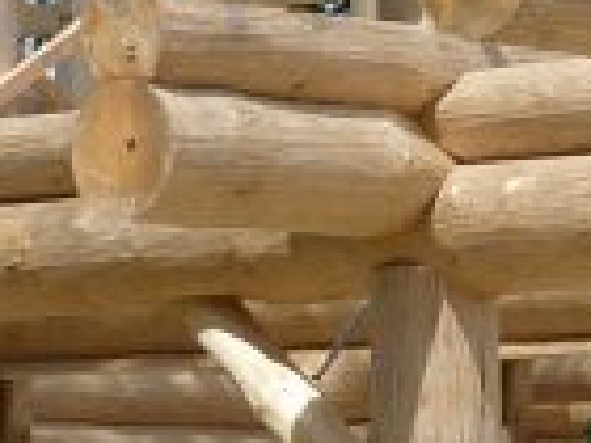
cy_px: 283
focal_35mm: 206
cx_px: 249
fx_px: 3517
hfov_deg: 9.6
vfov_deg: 7.2
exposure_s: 1/160
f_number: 8
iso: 80
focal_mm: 5.5
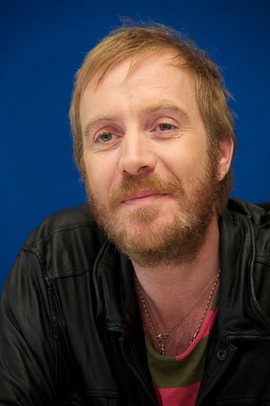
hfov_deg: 6.9
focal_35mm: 200
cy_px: 203
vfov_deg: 10.3
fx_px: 2254
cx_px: 135
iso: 1000
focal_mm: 200
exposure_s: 1/60
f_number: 5.6
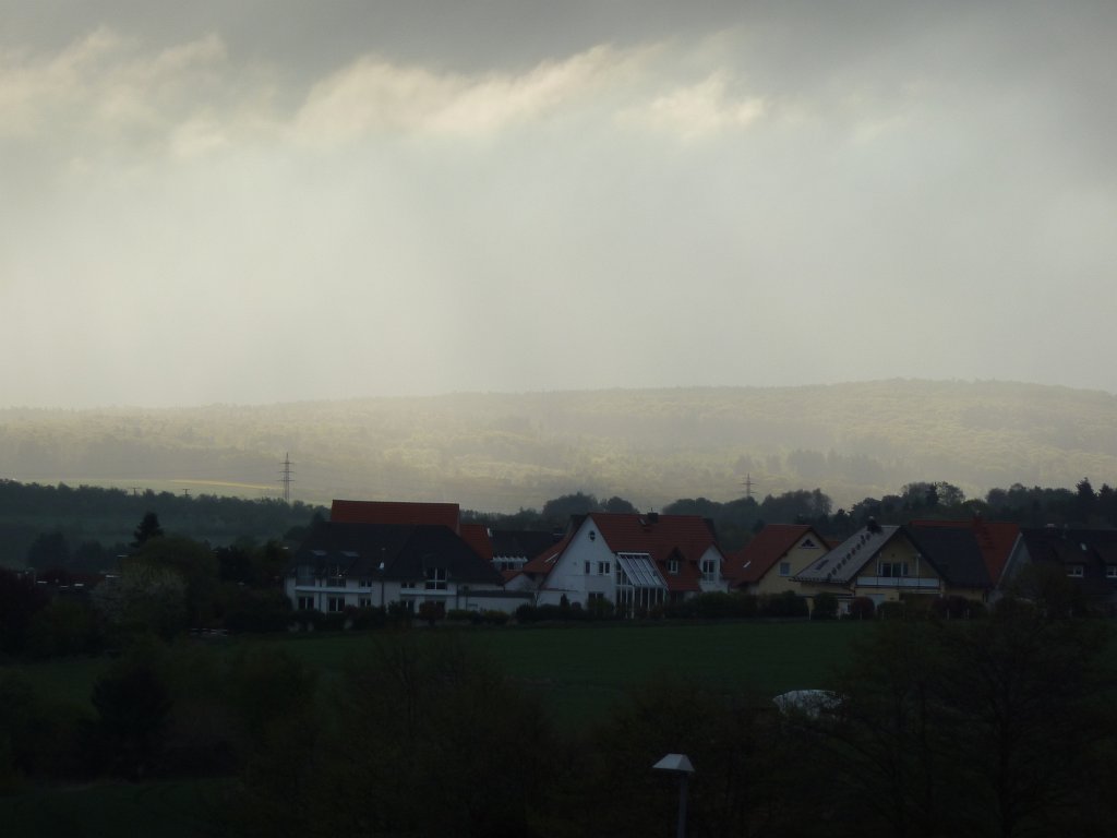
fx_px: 8390
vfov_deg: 5.7
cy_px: 419
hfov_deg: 7.6
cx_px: 558
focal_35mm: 260
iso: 80
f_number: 4.7
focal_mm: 42.6
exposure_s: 1/400
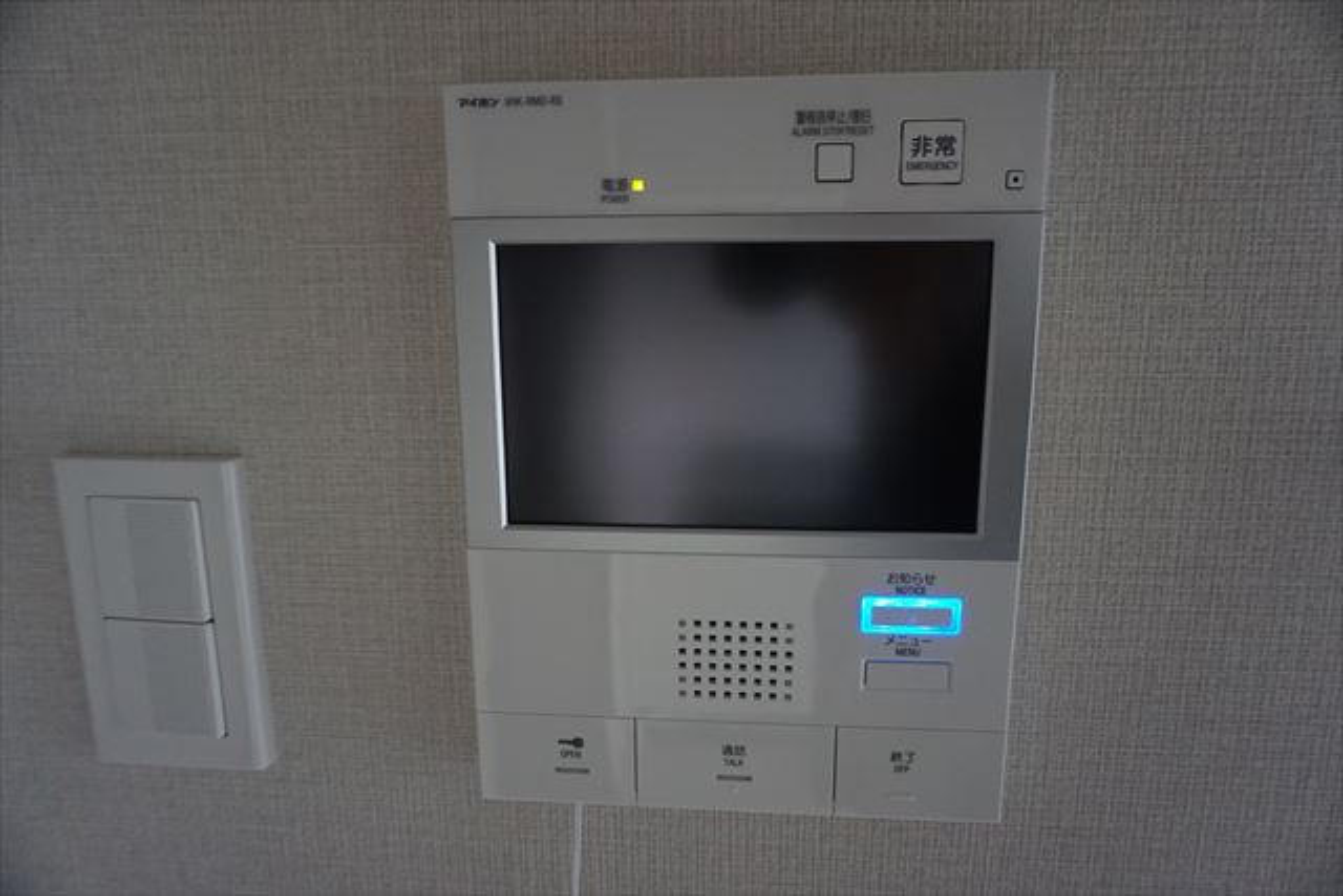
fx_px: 895
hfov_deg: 73.7
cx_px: 672
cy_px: 448
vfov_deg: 53.2
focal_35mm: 24
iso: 1600
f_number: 3.5
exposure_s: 1/60
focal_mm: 16
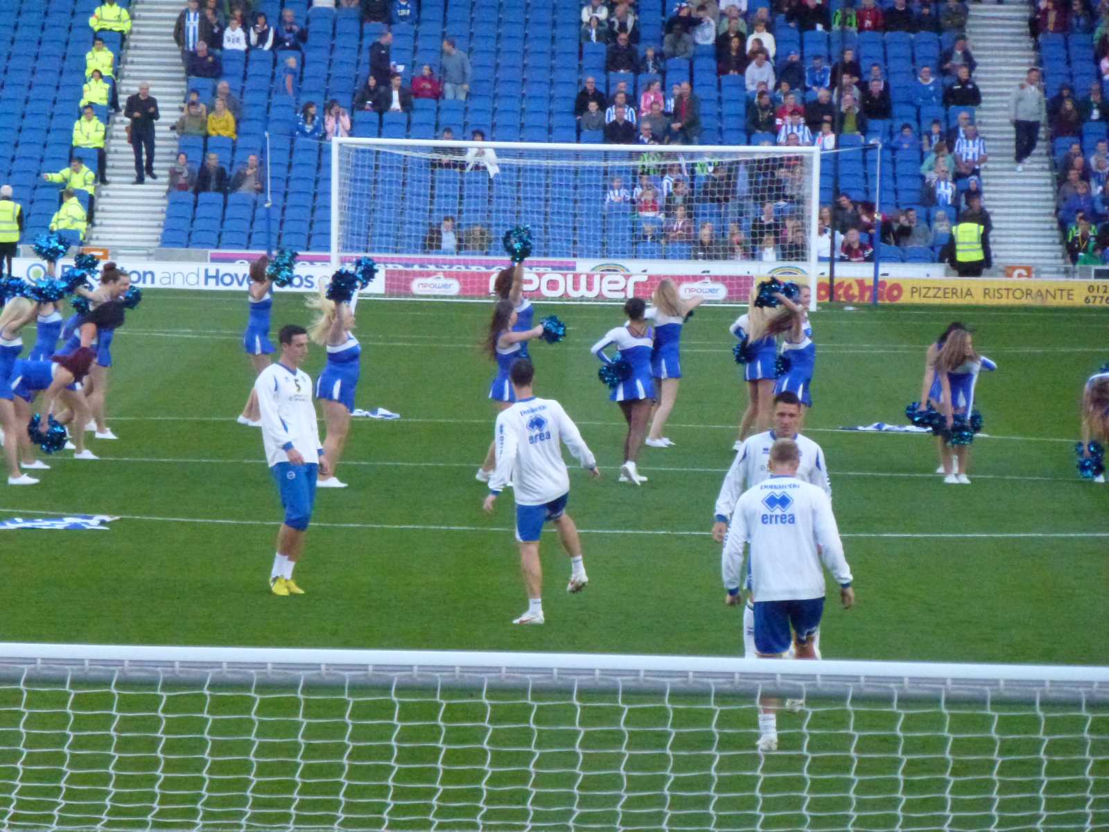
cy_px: 416
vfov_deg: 6.0
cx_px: 554
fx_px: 7977
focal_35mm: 249
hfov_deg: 8.0
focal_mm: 44.5
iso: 1600
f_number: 5.6
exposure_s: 1/640
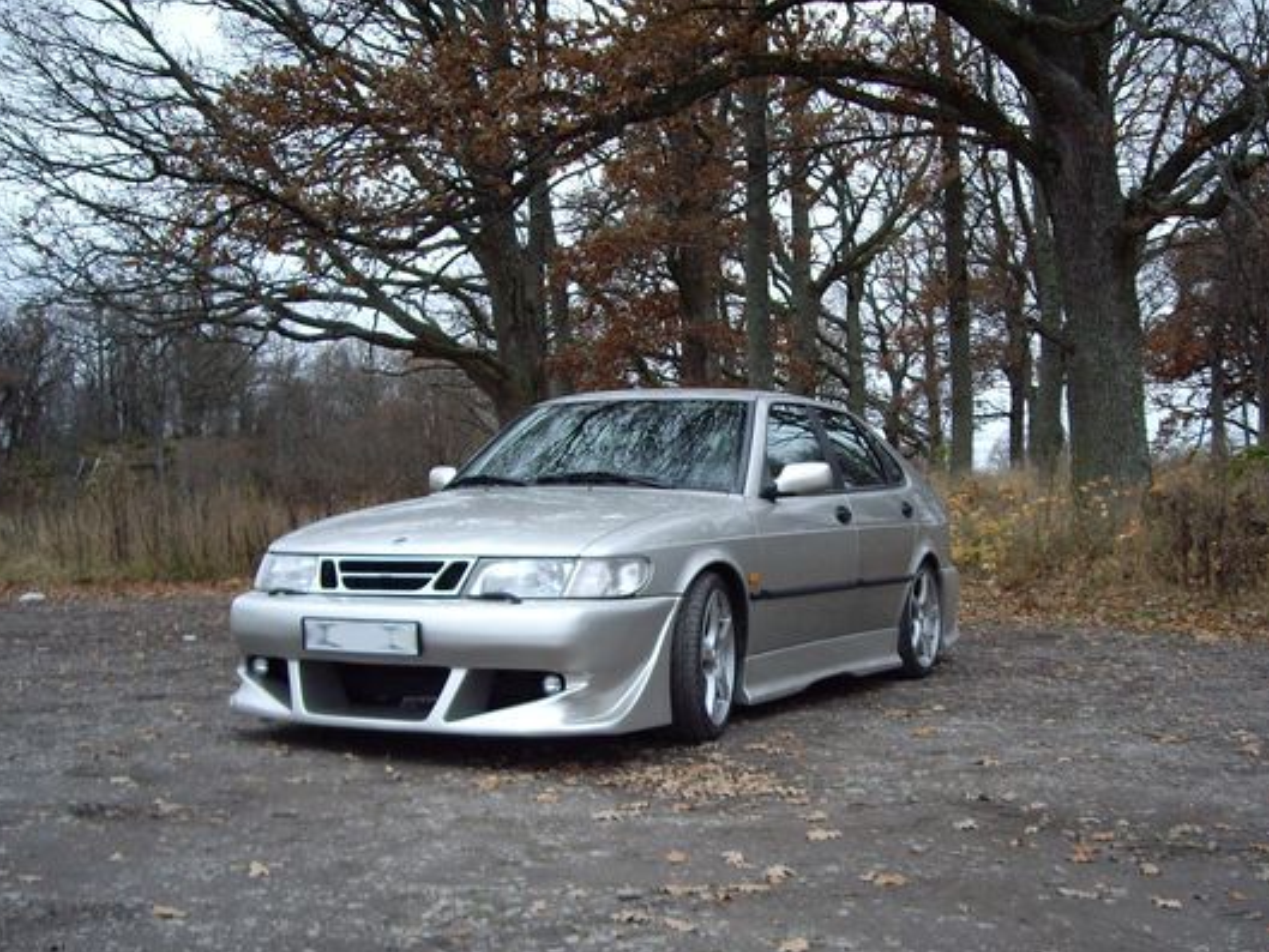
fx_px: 1687
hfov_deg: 41.2
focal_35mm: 46
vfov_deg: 31.5
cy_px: 535
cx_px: 691
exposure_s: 1/160
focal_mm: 6.2
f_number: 2.7
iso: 100
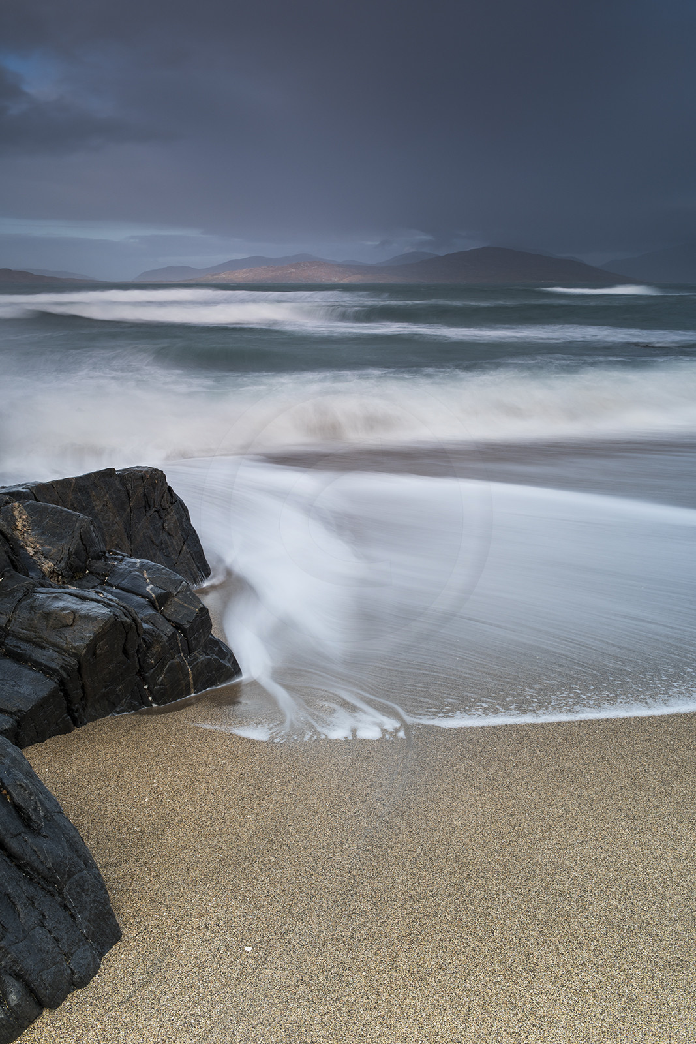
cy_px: 522
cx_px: 348
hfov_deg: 37.9
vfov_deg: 54.4
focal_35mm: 35
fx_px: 1015
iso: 64
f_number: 16
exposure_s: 1.6
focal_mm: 35
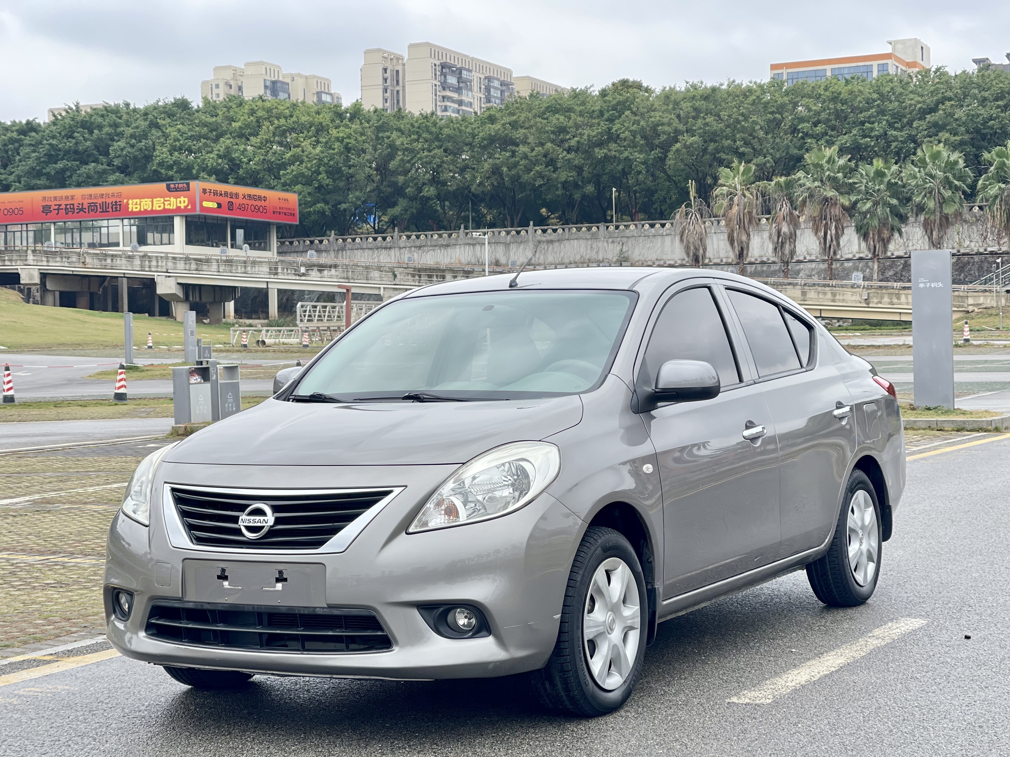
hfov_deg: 30.3
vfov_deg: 22.9
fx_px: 1867
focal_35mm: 64
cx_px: 505
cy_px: 378
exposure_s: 1/194
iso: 25
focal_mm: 7.5
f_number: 2.2
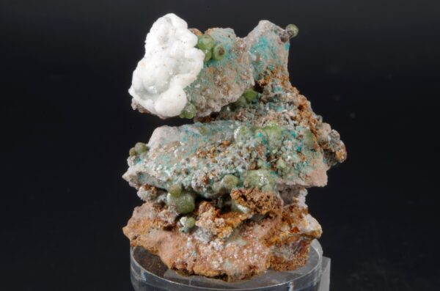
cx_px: 220
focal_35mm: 72
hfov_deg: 28.1
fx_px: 878
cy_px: 146
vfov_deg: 18.8
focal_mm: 47.5
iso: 100
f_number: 7.1
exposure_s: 1/1.25
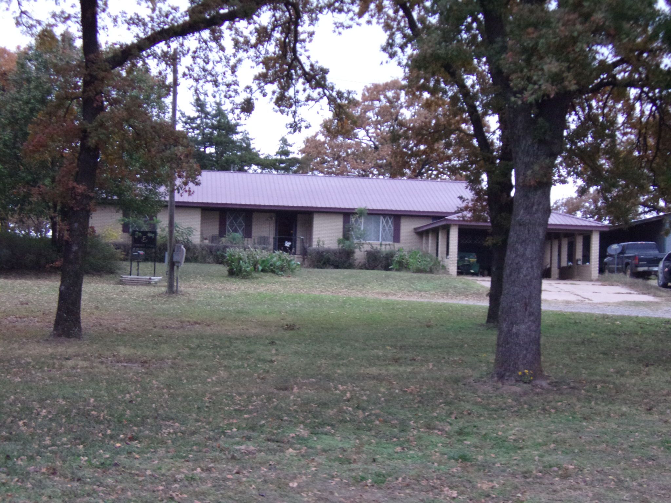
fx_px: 1357
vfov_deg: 21.0
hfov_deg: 27.8
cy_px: 252
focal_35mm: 70
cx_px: 336
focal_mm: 12.5
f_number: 4.9
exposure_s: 1/34
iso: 388
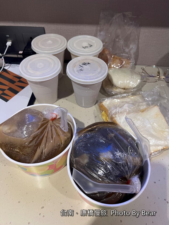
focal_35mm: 26
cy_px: 112
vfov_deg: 67.3
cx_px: 84
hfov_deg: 53.1
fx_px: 169
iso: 500
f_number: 1.5
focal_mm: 5.7
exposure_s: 1/60
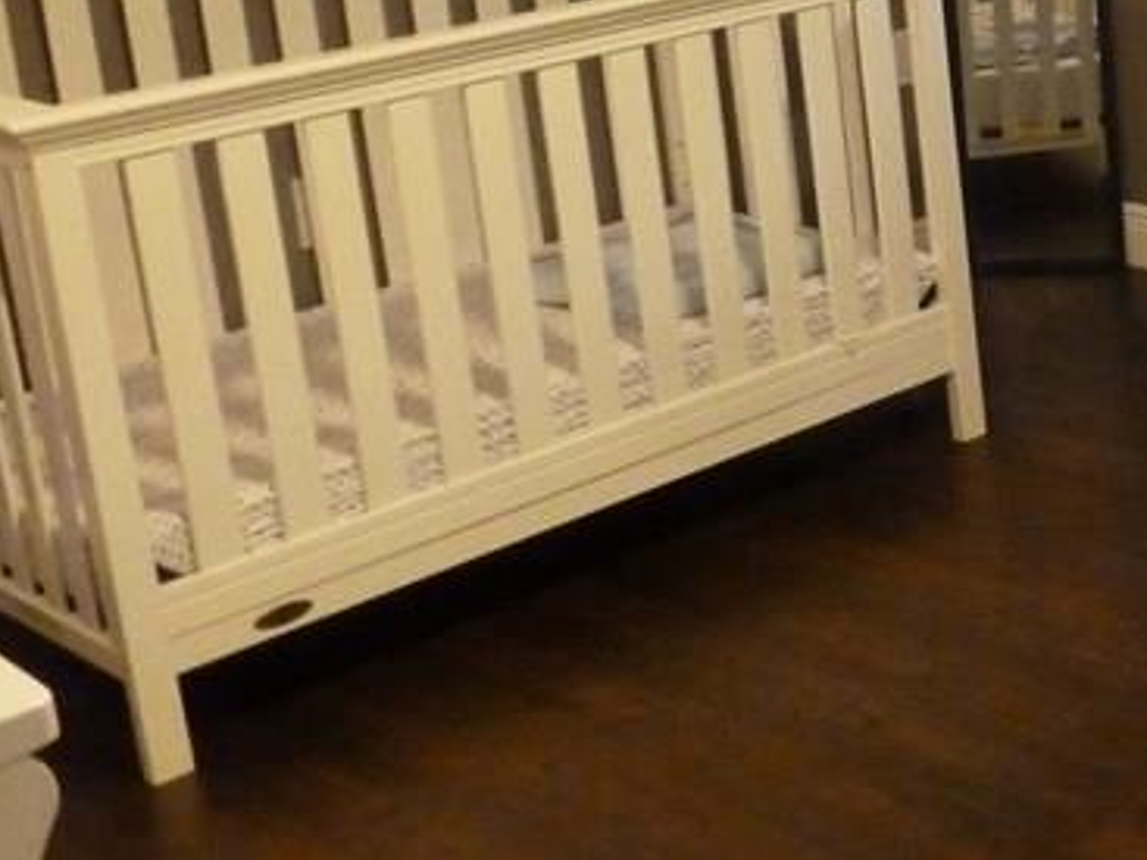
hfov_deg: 24.7
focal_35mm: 67
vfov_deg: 21.4
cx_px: 1544
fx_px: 2219
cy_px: 63
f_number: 3.3
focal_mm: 4.3
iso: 800
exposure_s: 1/13
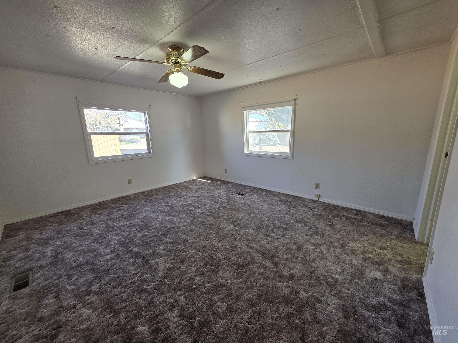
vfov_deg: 89.9
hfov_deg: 106.2
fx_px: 172
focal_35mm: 13
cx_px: 229
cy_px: 172
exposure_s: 1/120
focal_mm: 2.2
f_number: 1.9
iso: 80
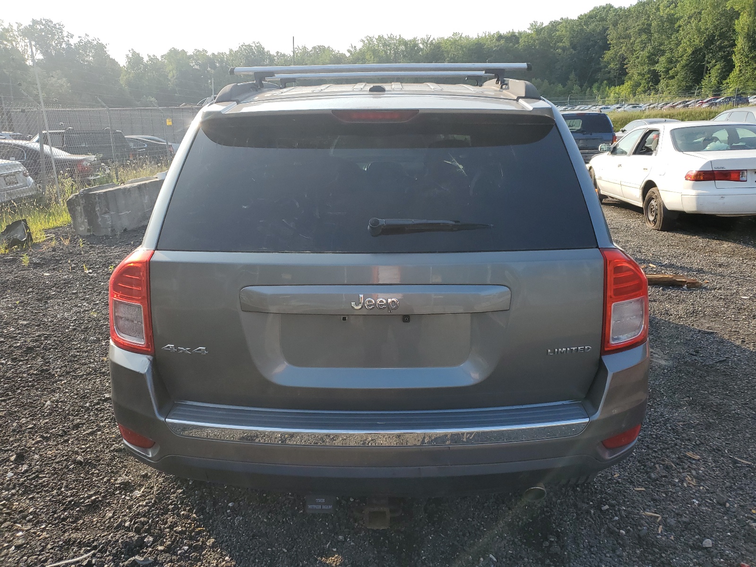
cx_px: 378
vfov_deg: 53.1
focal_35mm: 26
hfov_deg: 67.3
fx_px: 568
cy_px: 284
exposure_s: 1/1667
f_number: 1.5
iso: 50
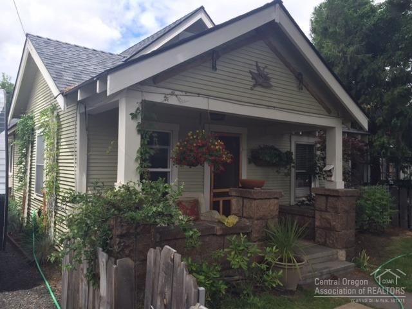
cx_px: 206
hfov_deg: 61.7
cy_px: 154
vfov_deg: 48.2
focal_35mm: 29
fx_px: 345
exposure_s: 1/719
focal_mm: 4.15
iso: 32
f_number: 2.2
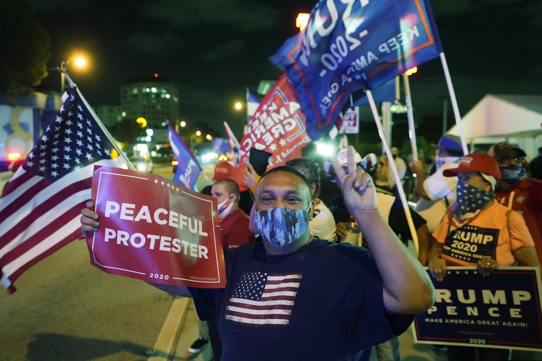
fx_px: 527
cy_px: 180
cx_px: 271
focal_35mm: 35
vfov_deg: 37.9
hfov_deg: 54.4
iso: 12800
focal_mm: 35
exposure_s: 1/125
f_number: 3.2
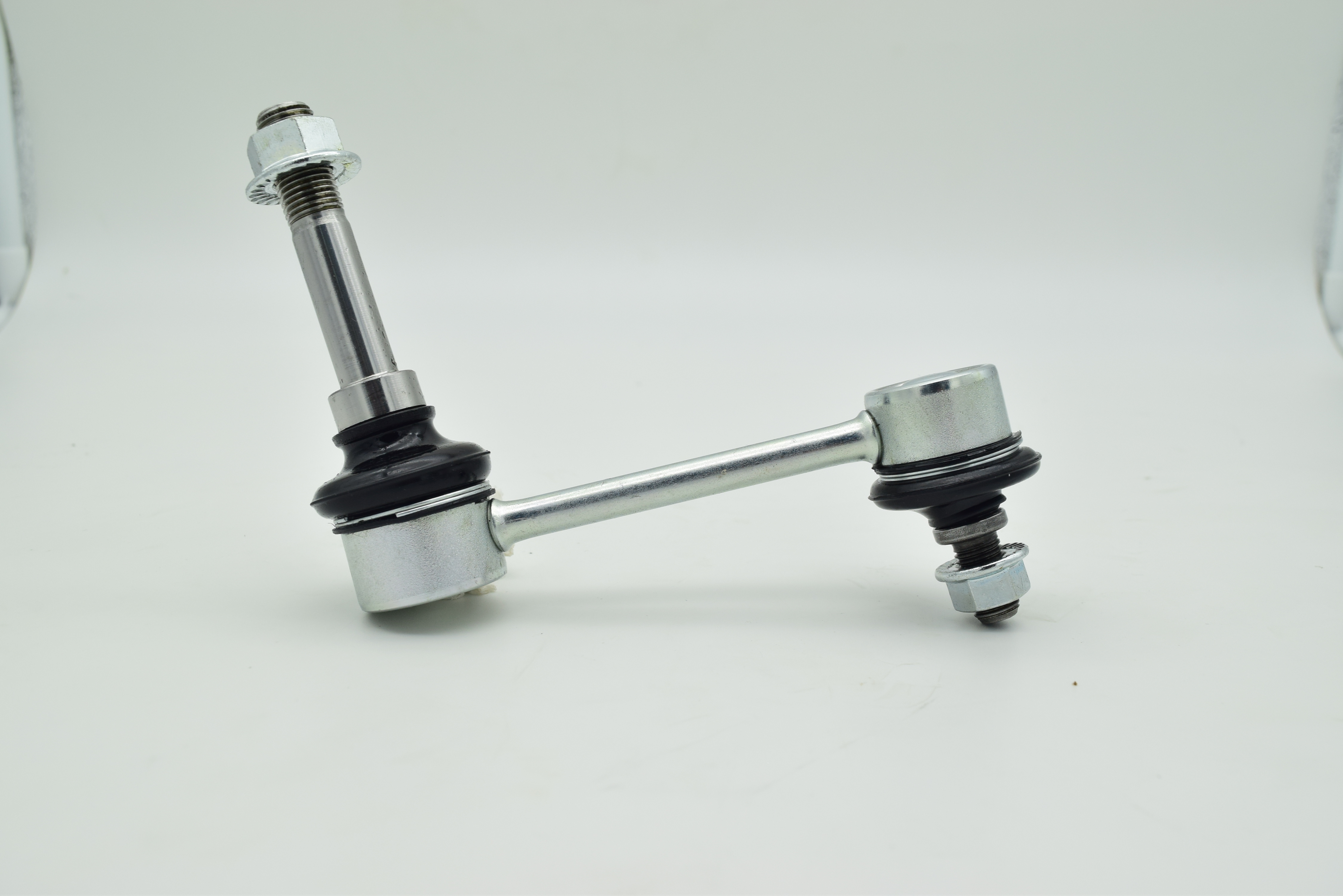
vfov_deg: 38.4
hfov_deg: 55.1
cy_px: 448
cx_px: 672
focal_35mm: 34
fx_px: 1287
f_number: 8
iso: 320
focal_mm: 23
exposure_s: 1/200
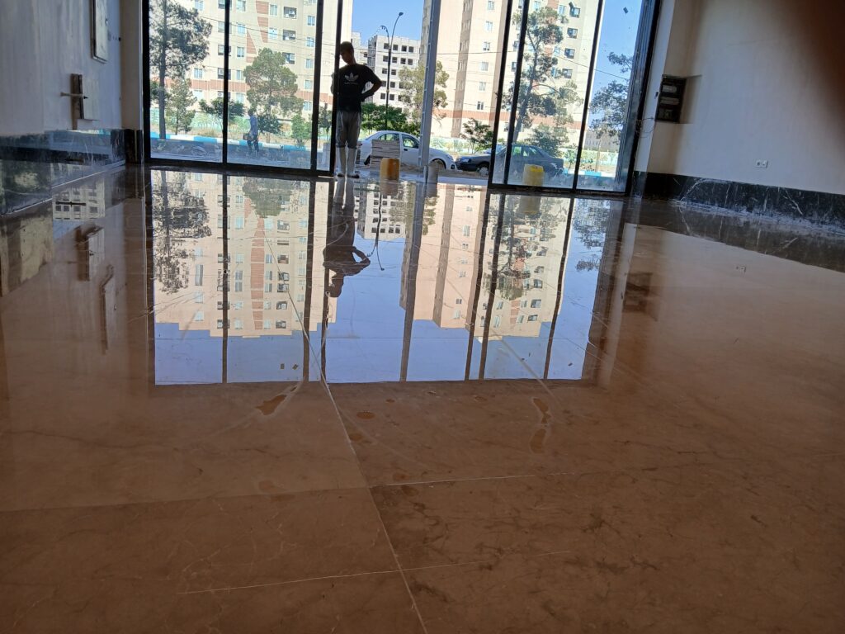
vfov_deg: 53.1
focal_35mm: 26
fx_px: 635
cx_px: 422
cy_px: 317
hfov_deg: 67.3
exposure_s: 1/215
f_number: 1.8
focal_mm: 3.98
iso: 20
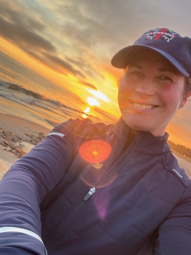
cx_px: 96
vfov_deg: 60.0
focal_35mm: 30
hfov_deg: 46.8
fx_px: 221
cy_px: 128
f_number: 1.9
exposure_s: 1/121
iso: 64
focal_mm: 2.69
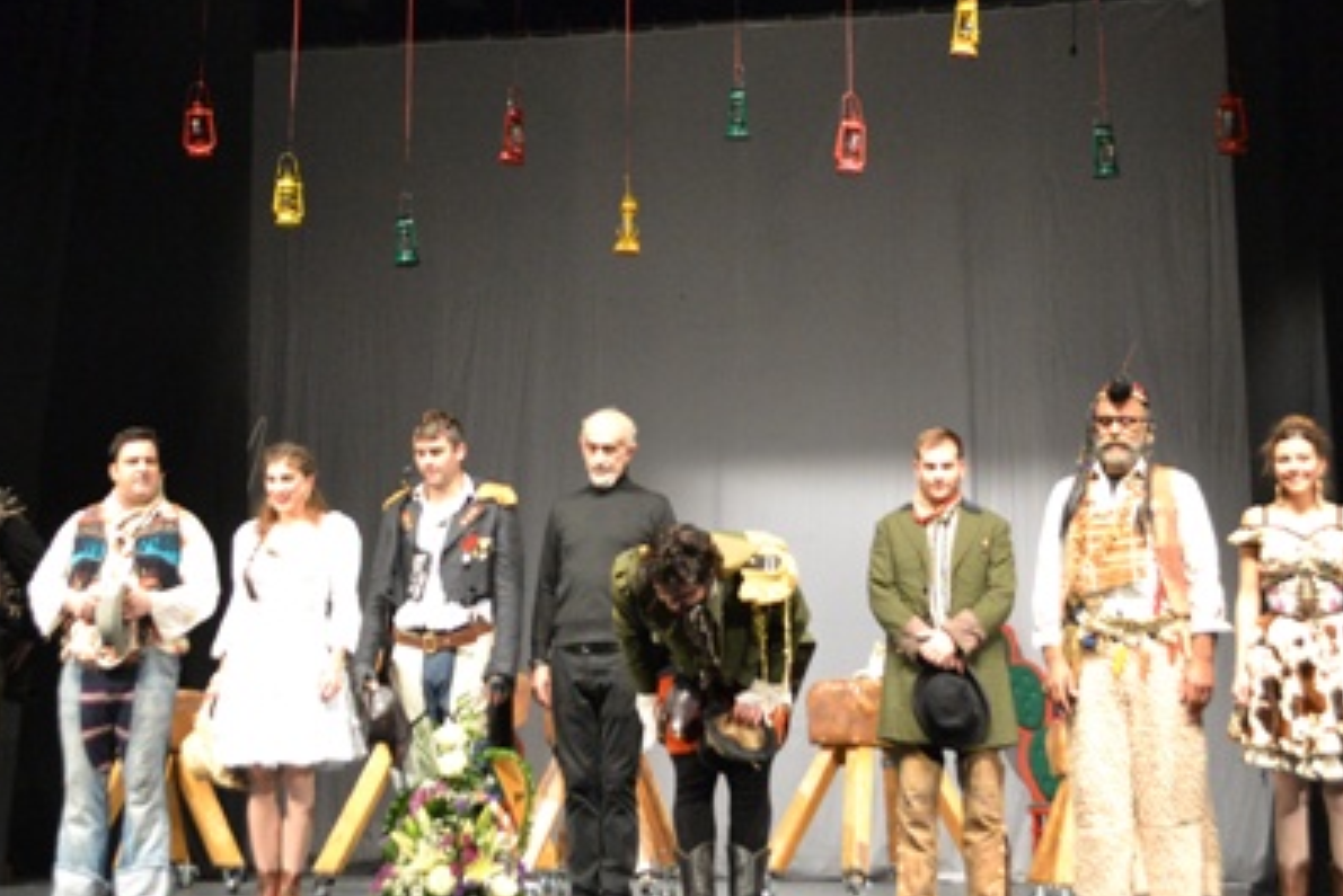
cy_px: 265
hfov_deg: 34.4
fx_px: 2164
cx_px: 585
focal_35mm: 58
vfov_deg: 23.2
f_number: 5
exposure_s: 1/100
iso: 3200
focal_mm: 24
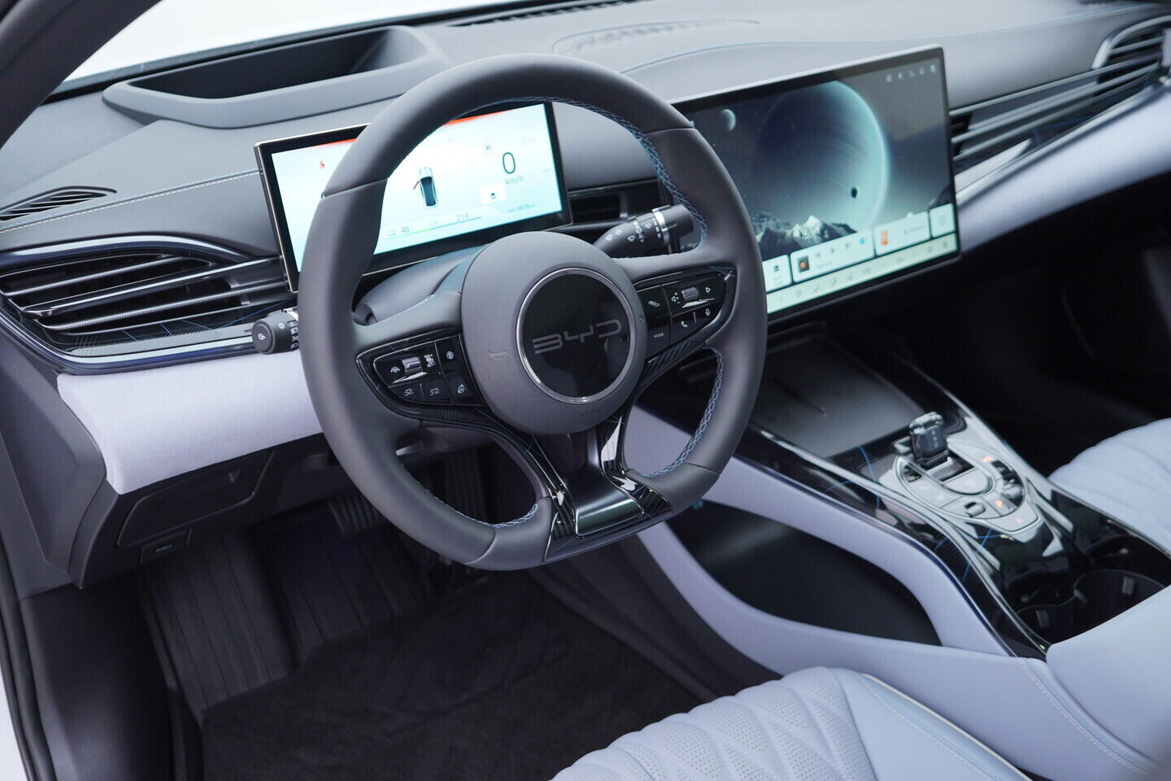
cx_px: 586
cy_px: 390
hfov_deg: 53.1
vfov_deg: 36.9
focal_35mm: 36
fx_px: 1171
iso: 160
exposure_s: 1/40
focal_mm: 24
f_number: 2.8
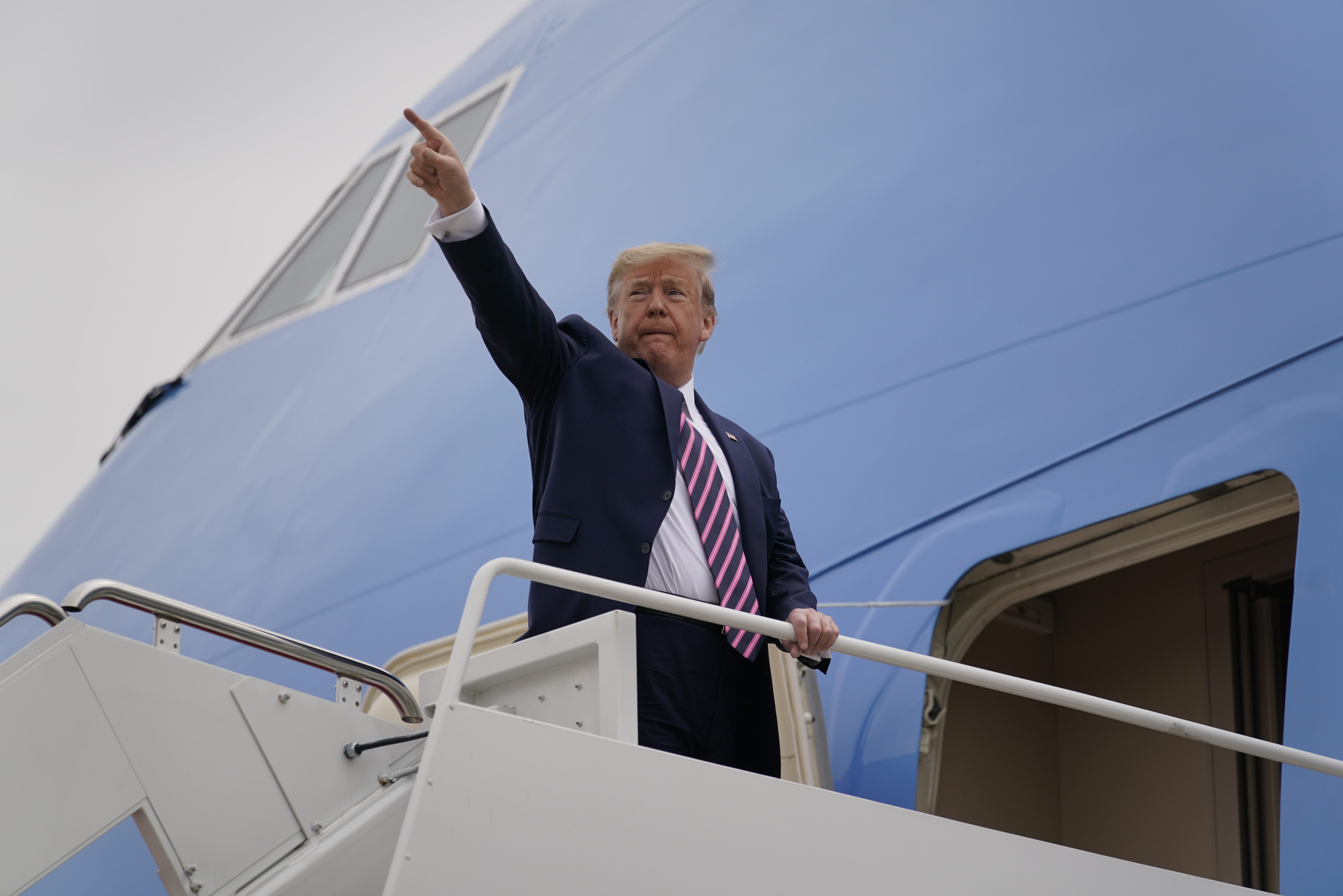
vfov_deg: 4.9
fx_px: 10445
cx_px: 672
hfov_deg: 7.4
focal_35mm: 280
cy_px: 448
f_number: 4
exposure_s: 1/3200
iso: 200
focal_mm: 280
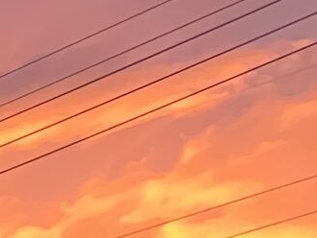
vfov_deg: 6.3
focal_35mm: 217
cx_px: -860
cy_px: 682
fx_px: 1989
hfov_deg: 7.2
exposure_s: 1/60
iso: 200
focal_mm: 3.99
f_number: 1.8
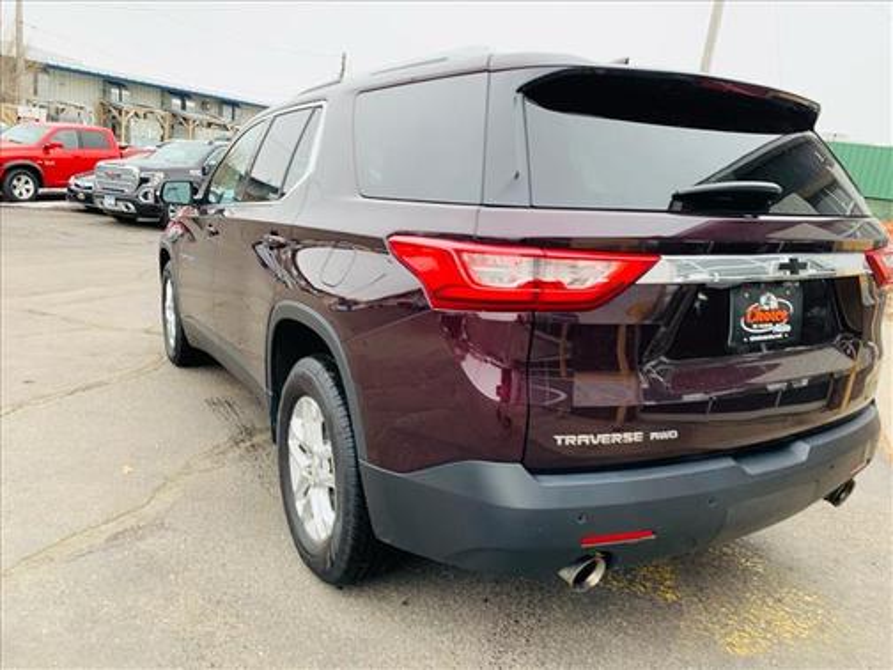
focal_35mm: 26
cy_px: 335
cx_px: 446
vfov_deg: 53.1
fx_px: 671
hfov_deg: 67.3
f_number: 1.8
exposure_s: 1/121
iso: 25
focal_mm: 4.25
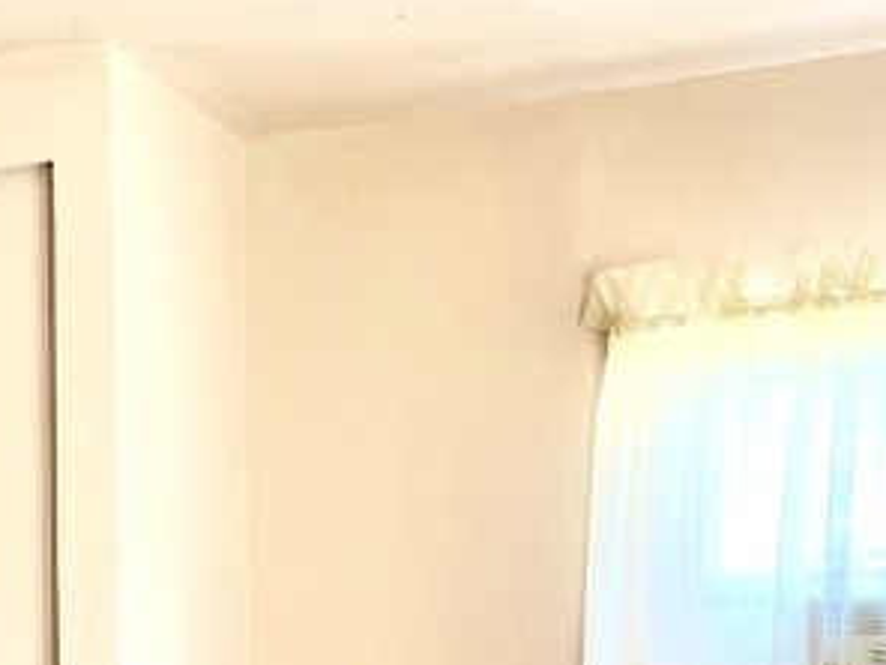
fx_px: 2304
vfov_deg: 15.7
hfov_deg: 20.3
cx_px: -186
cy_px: 830
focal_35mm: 90
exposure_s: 1/60
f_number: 1.6
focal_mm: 5.1
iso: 80
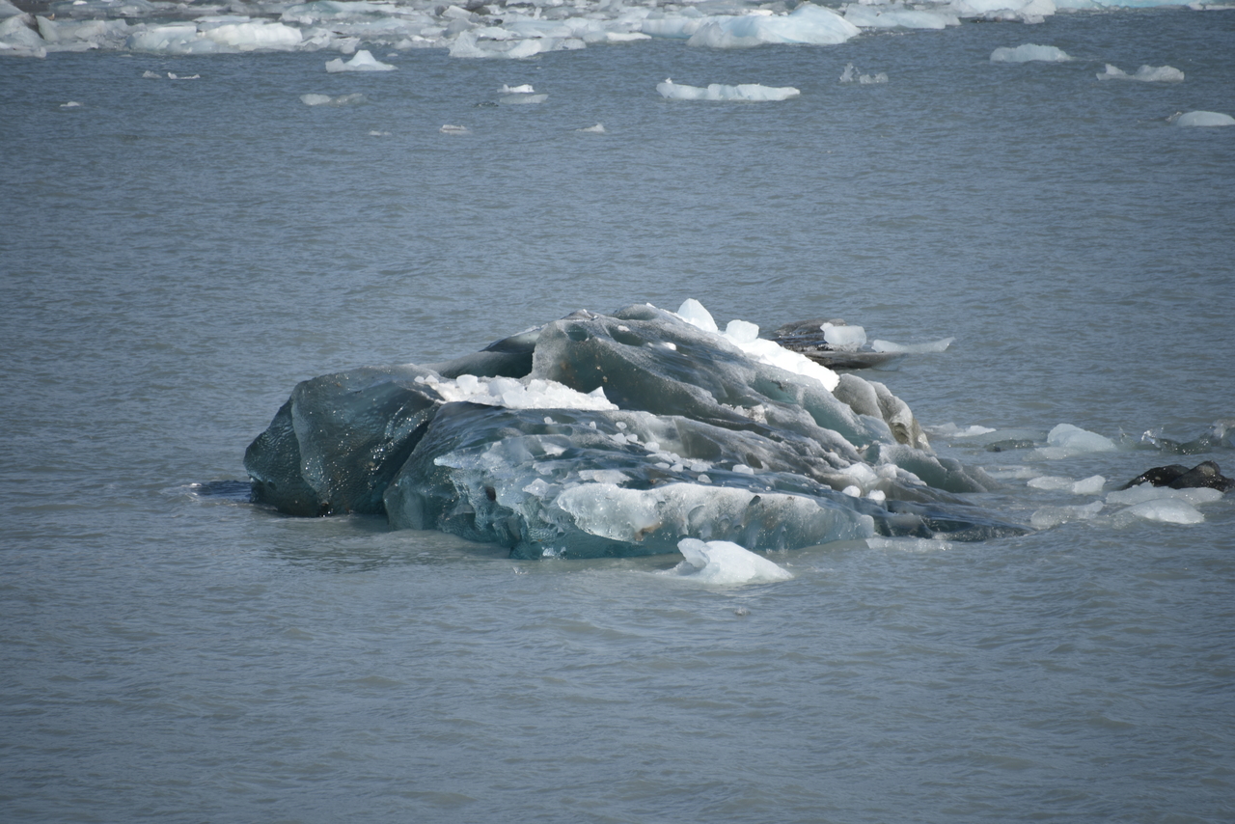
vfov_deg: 4.6
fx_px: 10293
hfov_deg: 6.9
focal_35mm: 300
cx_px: 618
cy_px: 412
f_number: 5.6
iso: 100
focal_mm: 300
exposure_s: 1/640
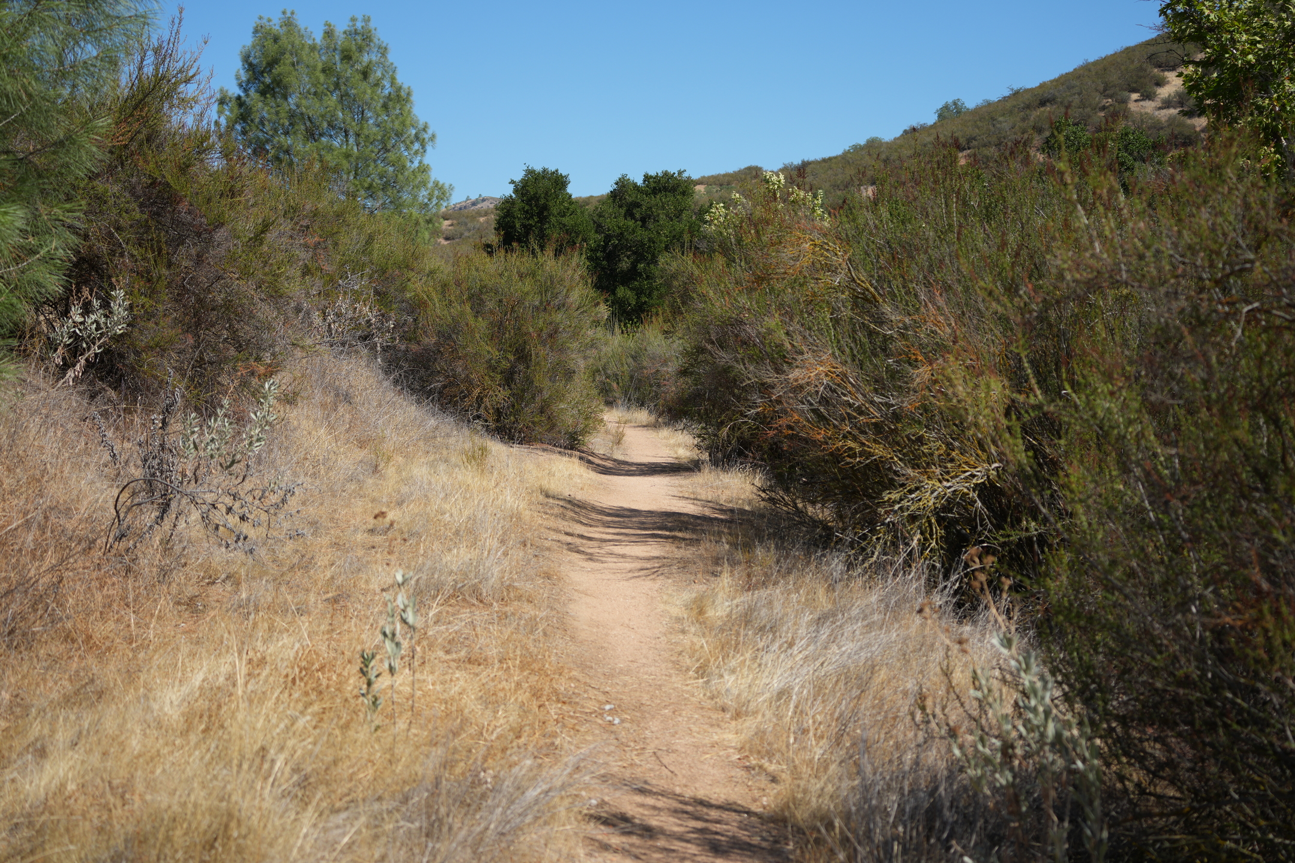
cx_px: 648
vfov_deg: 27.0
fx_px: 1798
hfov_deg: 39.6
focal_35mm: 50
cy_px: 432
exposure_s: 1/1000
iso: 160
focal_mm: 50
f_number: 4.5
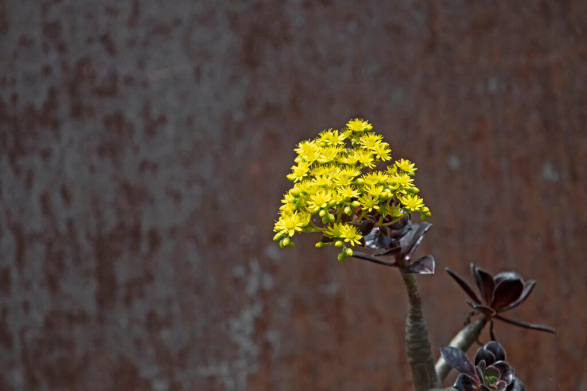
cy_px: 196
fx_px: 10273
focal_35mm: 630
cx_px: 294
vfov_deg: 2.2
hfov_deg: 3.3
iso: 640
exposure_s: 1/3200
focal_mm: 420
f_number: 5.6
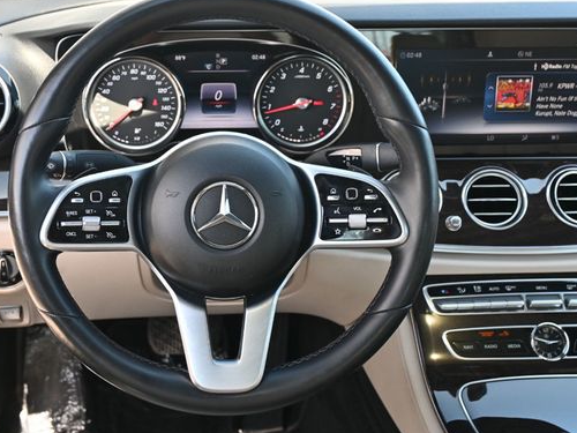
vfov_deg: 30.3
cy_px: 203
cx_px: 225
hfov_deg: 39.5
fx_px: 800
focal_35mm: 48
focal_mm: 26
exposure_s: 1/160
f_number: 4.5
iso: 400
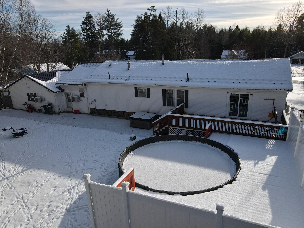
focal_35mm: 24
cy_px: 114
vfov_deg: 56.8
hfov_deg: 71.6
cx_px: 152
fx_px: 211
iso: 100
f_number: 2.8
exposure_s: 1/800
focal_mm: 4.5
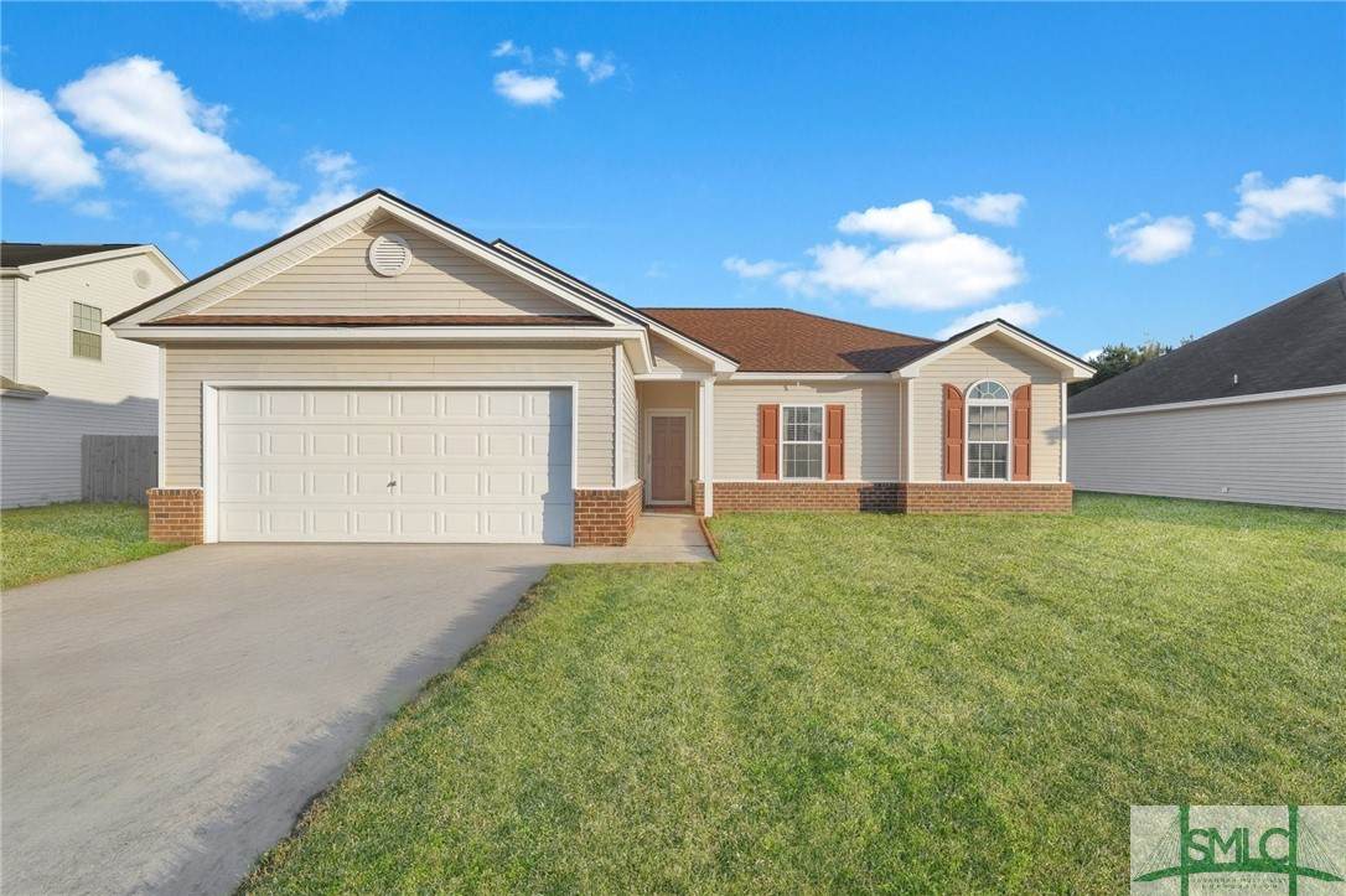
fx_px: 617
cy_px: 448
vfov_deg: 72.0
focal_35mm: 16
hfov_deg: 95.0
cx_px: 673
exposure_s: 1/30
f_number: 9
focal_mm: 16.5
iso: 320
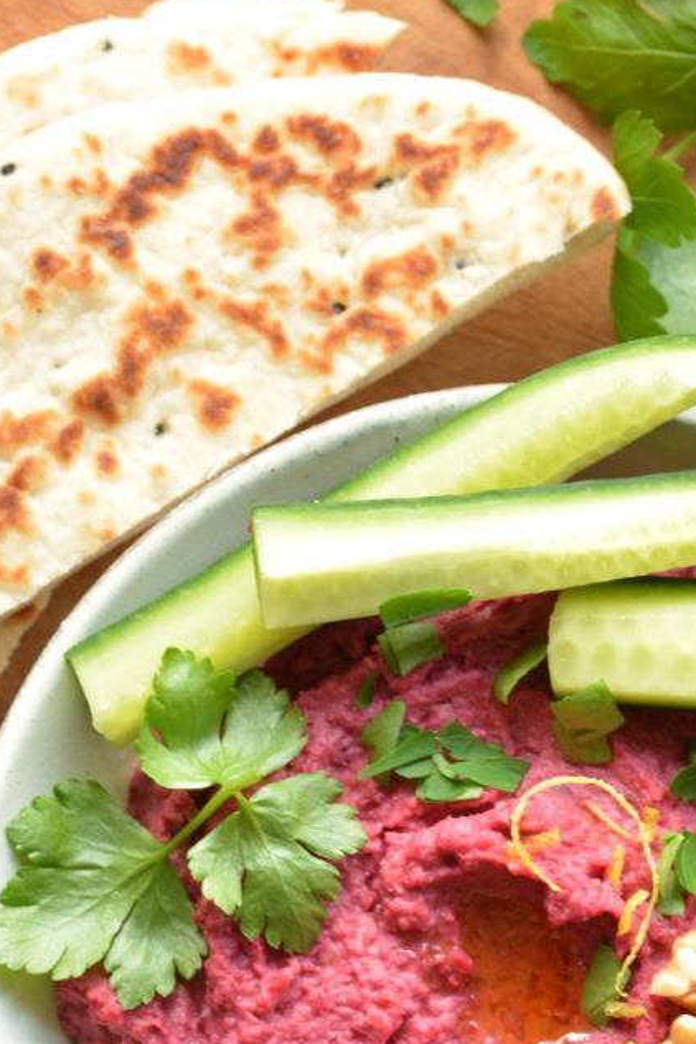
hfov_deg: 5.4
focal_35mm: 255
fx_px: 7389
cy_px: 795
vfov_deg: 8.1
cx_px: 344
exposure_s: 1/8
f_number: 8
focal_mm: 105
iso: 200
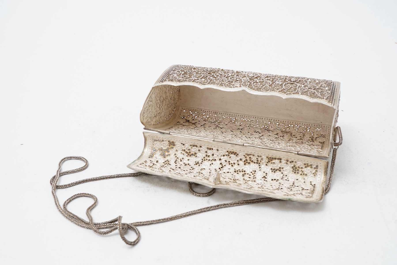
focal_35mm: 45
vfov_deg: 29.9
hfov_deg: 43.6
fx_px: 496
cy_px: 132
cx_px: 198
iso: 500
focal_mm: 30
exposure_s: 1/125
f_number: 18
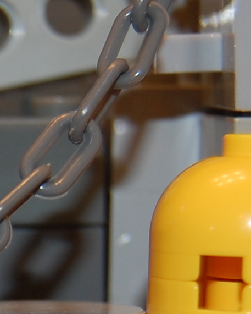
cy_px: 365
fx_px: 2200
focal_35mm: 237
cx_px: -254
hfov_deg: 6.3
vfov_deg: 8.1
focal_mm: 32
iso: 220
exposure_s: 1/60
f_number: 4.5
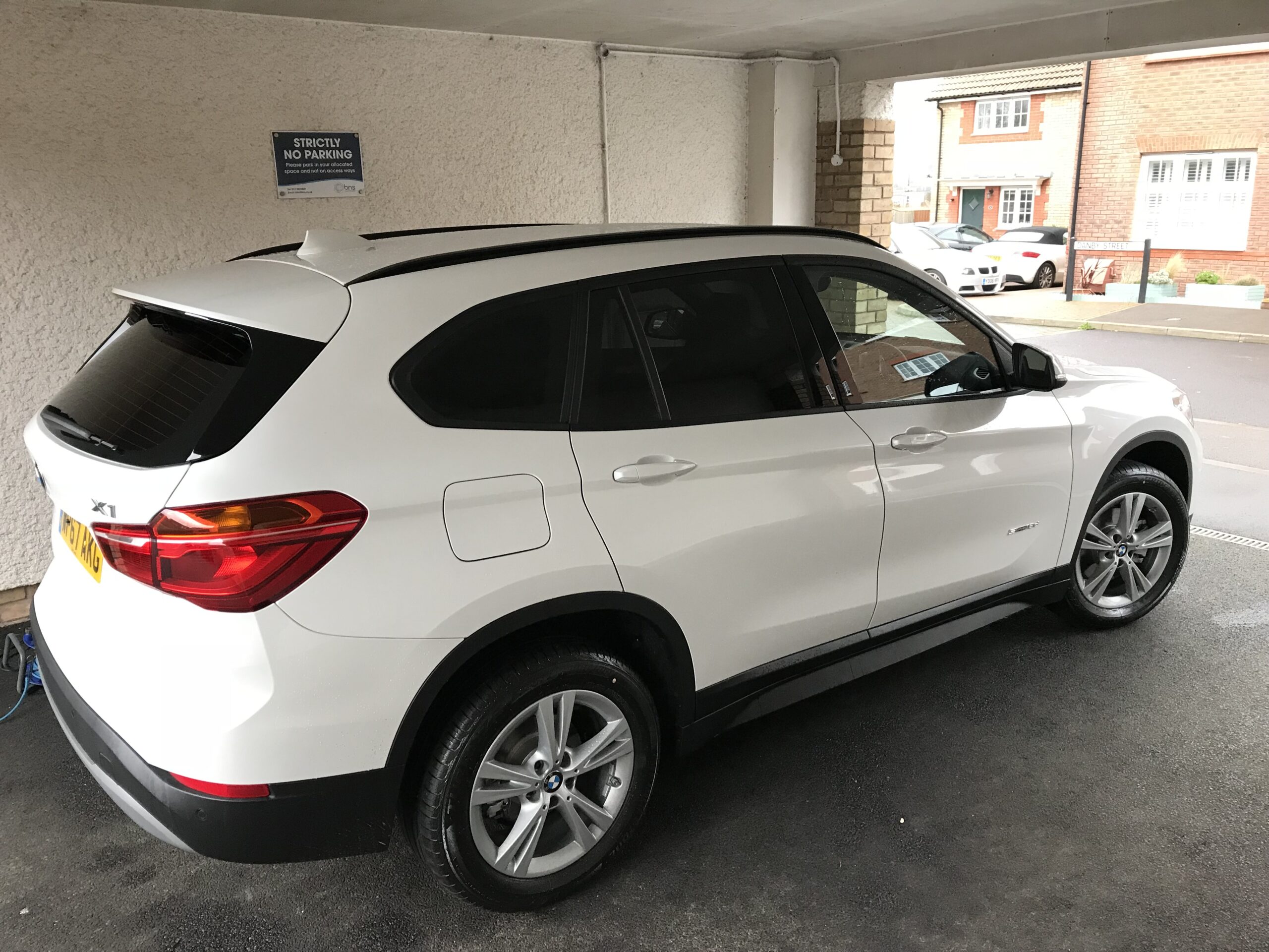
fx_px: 1026
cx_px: 634
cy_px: 476
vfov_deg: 49.7
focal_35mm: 28
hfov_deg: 63.4
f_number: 1.8
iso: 40
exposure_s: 1/33
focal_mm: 3.99
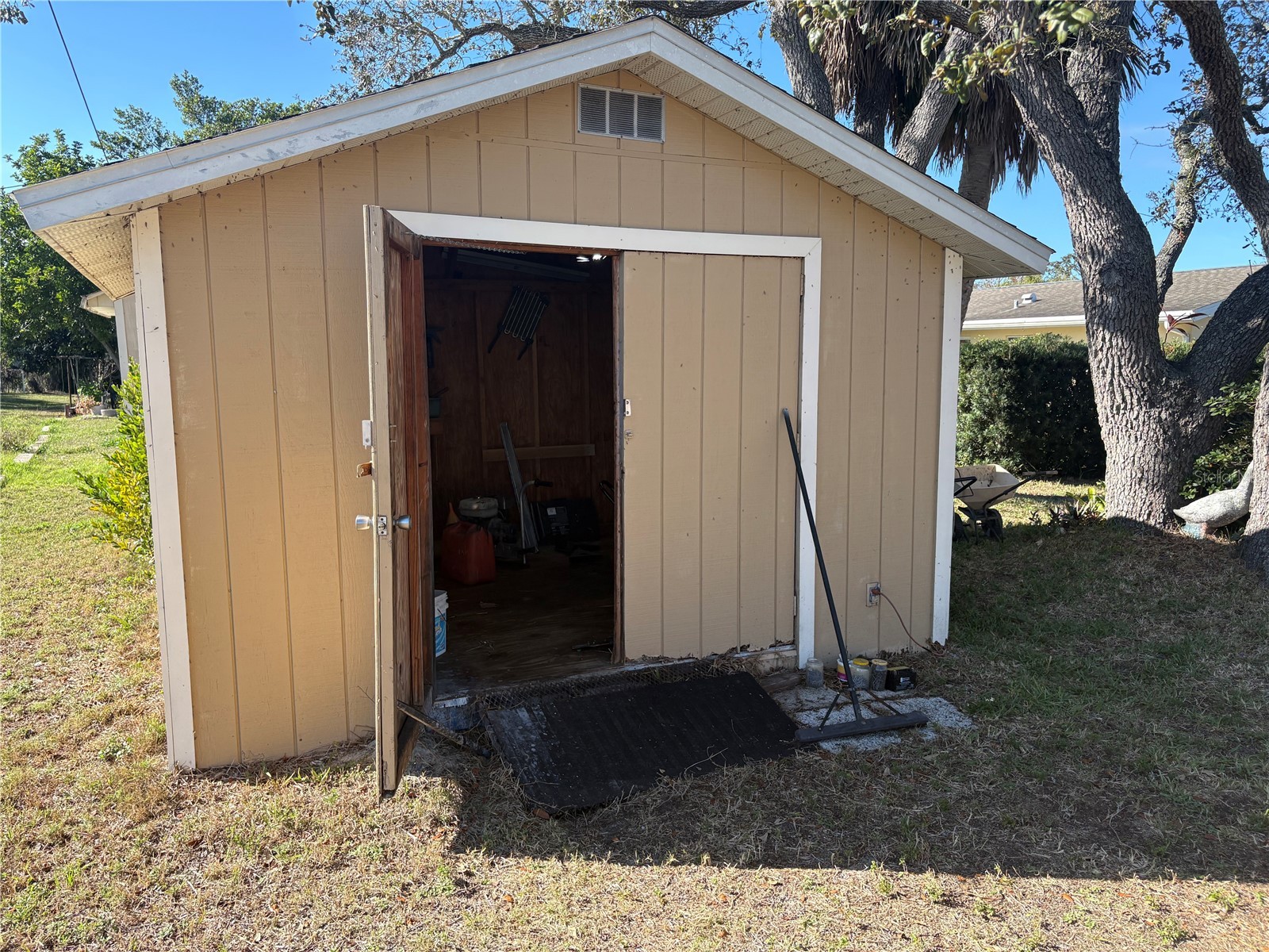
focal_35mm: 26
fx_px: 953
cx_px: 634
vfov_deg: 53.1
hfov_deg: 67.3
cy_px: 476
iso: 50
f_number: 1.6
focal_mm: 5.96
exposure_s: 1/959
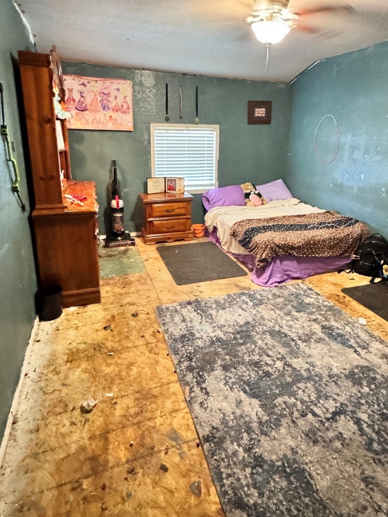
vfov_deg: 75.7
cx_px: 220
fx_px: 329
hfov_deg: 60.9
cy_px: 214
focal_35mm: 22
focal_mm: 2.22
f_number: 2.2
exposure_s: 1/40
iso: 1250
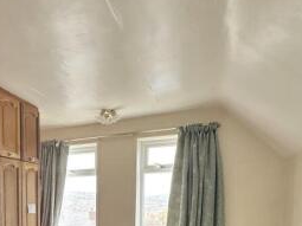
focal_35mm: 32
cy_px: 225
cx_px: 70
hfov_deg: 53.9
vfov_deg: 39.1
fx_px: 279
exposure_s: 1/99
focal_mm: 2.22
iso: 160
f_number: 2.2
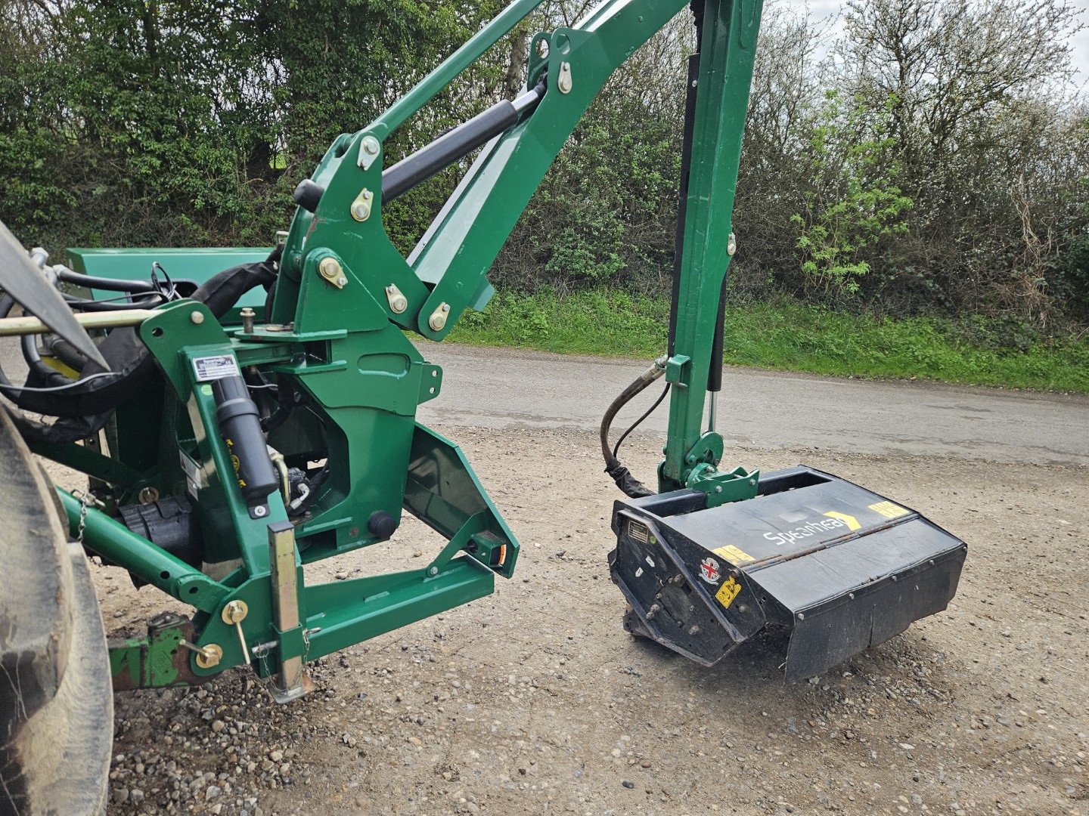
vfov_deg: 58.9
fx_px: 724
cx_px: 544
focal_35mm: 23
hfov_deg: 73.9
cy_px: 408
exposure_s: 1/598
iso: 25
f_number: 1.8
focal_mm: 5.4
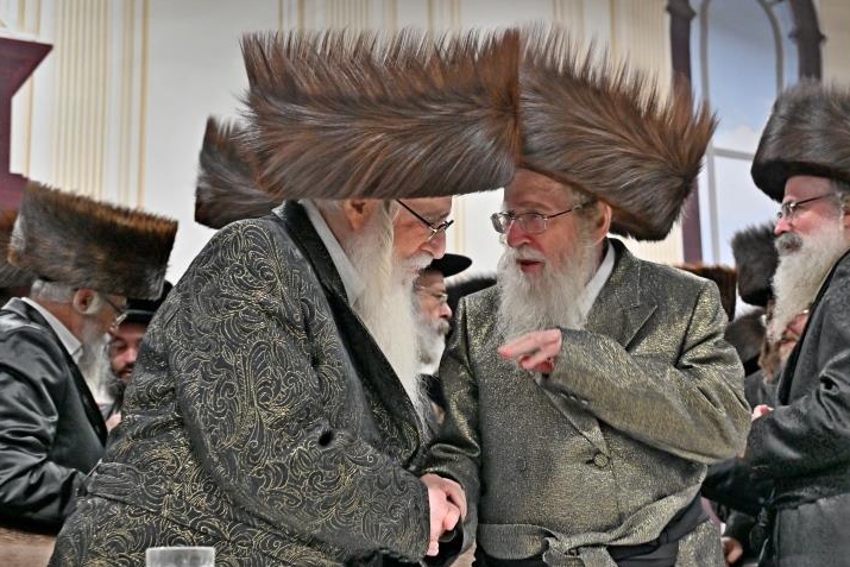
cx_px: 478
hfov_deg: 37.5
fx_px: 1252
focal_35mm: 53
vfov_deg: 25.5
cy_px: 350
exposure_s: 1/160
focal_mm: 37
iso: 1000
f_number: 4
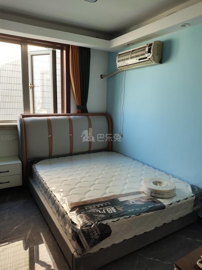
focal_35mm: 25
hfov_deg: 54.9
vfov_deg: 69.4
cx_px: 101
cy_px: 135
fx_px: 195
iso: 69
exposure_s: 1/100
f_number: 1.79
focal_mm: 4.71
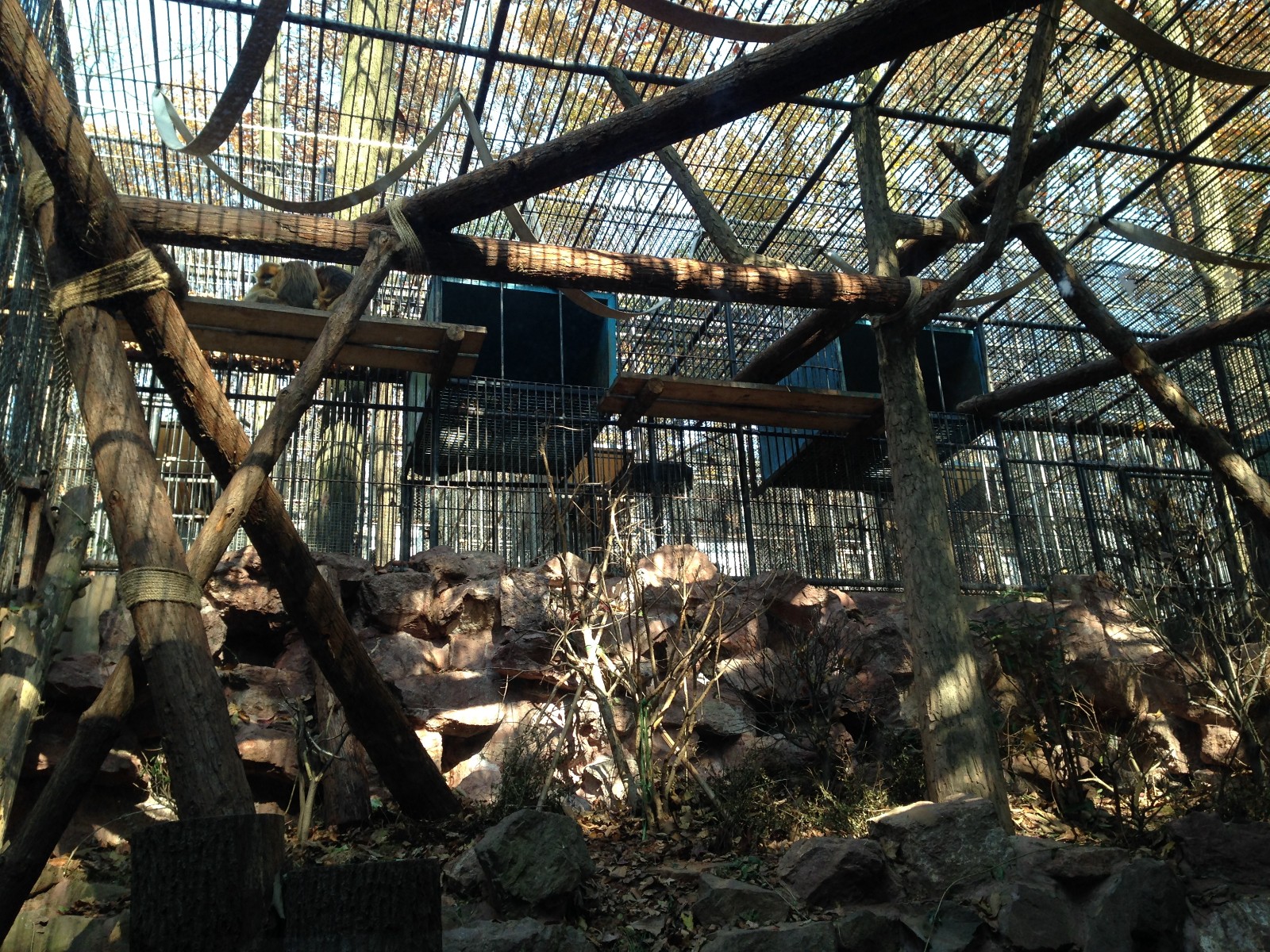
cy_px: 476
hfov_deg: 55.4
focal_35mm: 33
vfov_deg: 42.9
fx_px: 1211
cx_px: 635
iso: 50
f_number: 2.4
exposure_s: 1/120
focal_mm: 4.12
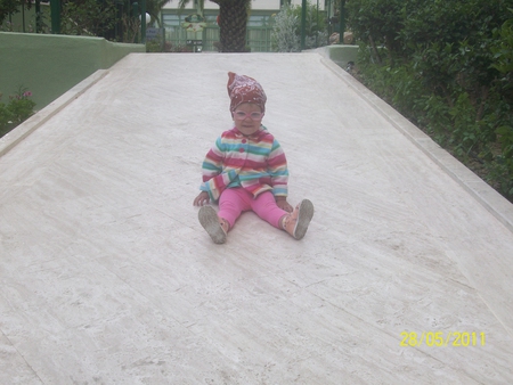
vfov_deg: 34.4
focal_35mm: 42
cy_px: 192
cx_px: 256
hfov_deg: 44.8
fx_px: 623
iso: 64
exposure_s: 1/332
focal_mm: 7.1
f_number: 3.2
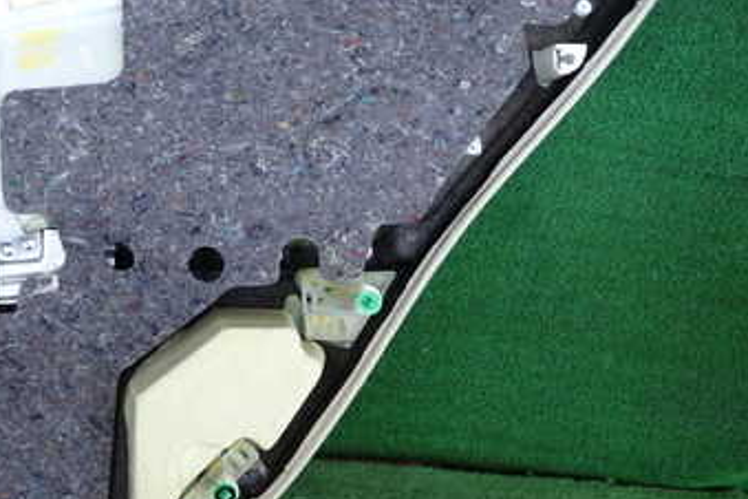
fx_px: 956
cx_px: 141
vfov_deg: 29.2
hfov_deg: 40.8
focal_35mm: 46
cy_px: 230
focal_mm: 4.5
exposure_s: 1/125
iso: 100
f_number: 2
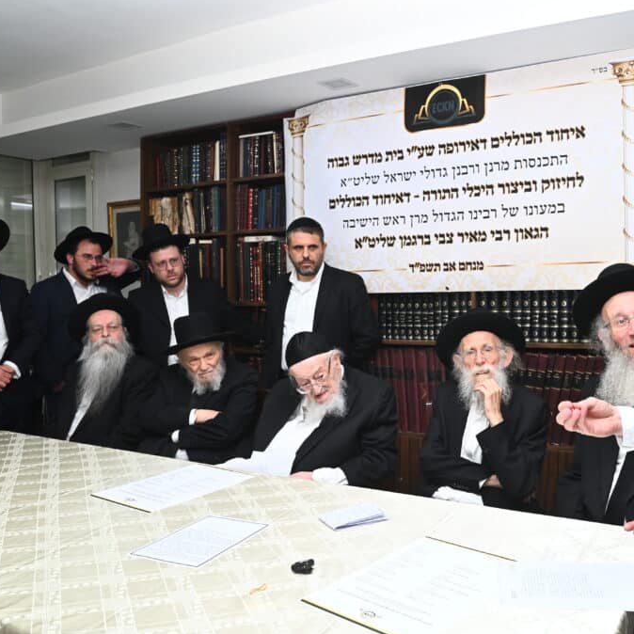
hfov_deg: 51.5
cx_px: 423
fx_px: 642
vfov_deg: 52.5
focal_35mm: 31
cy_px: 317
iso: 1600
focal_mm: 24
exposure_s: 1/100
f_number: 10
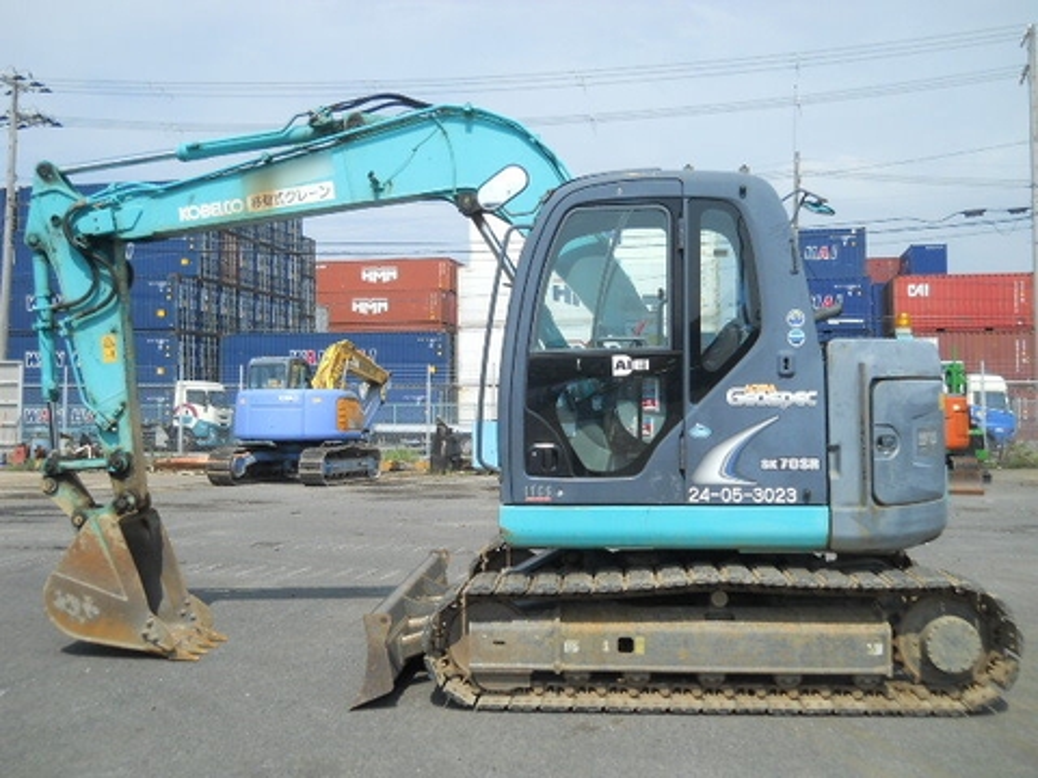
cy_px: 389
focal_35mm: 41
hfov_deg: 45.8
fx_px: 1229
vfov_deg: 35.1
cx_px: 519
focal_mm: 6.72
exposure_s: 1/400
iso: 80
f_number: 5.5
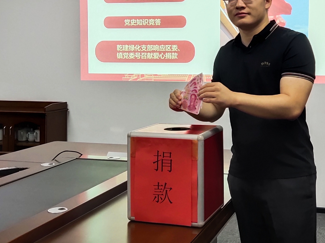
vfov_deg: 18.1
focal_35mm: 81
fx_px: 760
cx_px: 209
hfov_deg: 24.0
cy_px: 66
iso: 50
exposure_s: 1/223
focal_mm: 4.74
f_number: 1.79
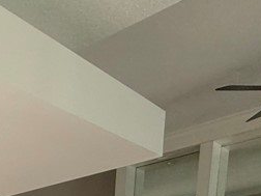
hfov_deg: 21.8
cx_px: -206
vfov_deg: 18.2
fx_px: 430
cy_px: 382
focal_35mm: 57
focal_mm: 2.22
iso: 50
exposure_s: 1/120
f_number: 2.2
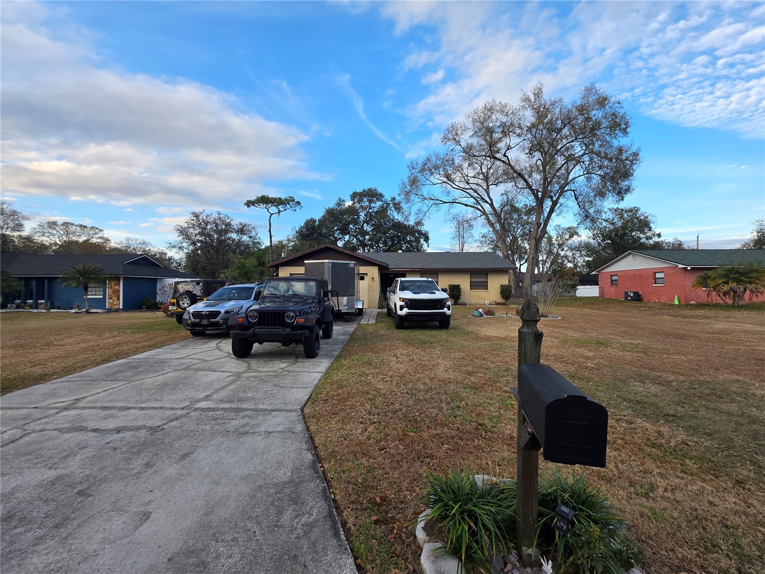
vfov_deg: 89.9
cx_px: 382
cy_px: 287
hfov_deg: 106.2
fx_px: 287
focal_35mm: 13
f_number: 1.9
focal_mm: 2.2
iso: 40
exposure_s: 1/394
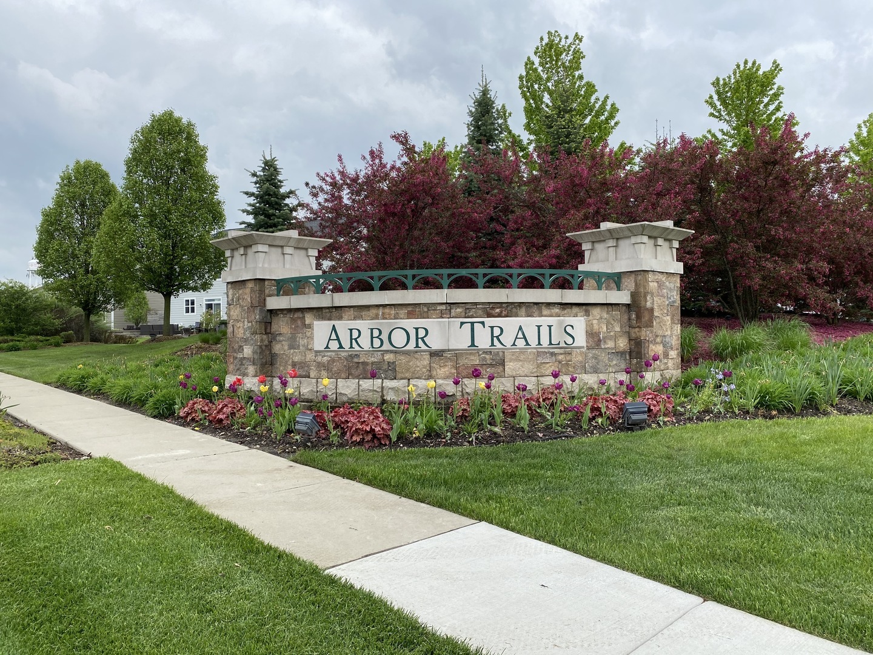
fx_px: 656
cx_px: 436
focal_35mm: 26
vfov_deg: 53.1
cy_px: 328
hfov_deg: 67.3
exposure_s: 1/1272
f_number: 1.8
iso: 32
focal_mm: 4.25
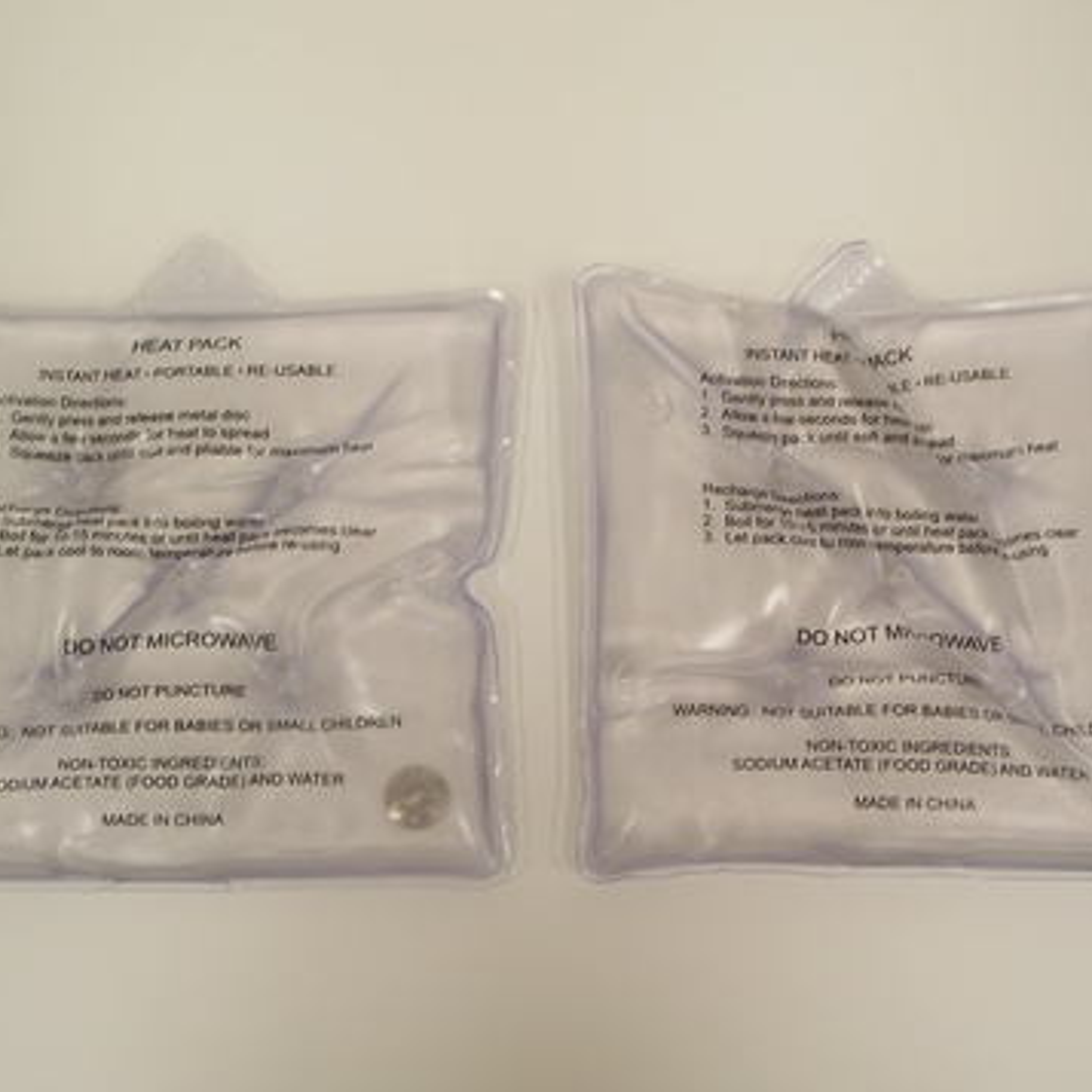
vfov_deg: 38.3
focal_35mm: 44
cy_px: 544
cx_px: 523
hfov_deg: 38.3
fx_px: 1570
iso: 64
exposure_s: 1/30
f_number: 2.8
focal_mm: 7.8
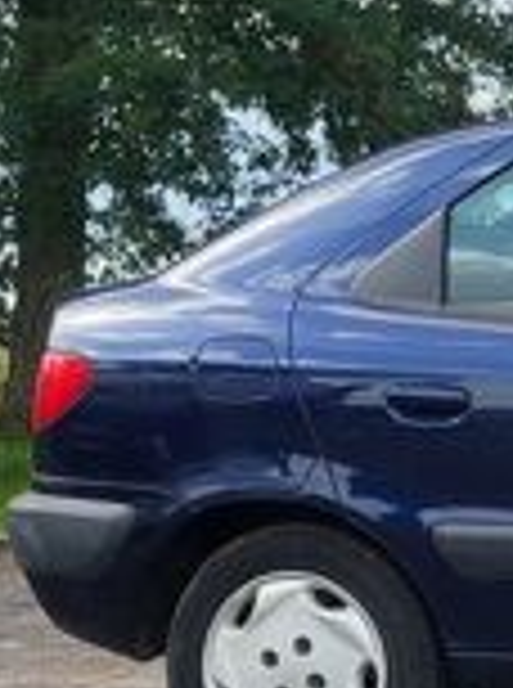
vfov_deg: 18.1
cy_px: 418
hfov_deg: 12.0
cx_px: 1035
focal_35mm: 109
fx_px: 2163
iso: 40
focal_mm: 5.4
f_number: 1.8
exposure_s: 1/1513
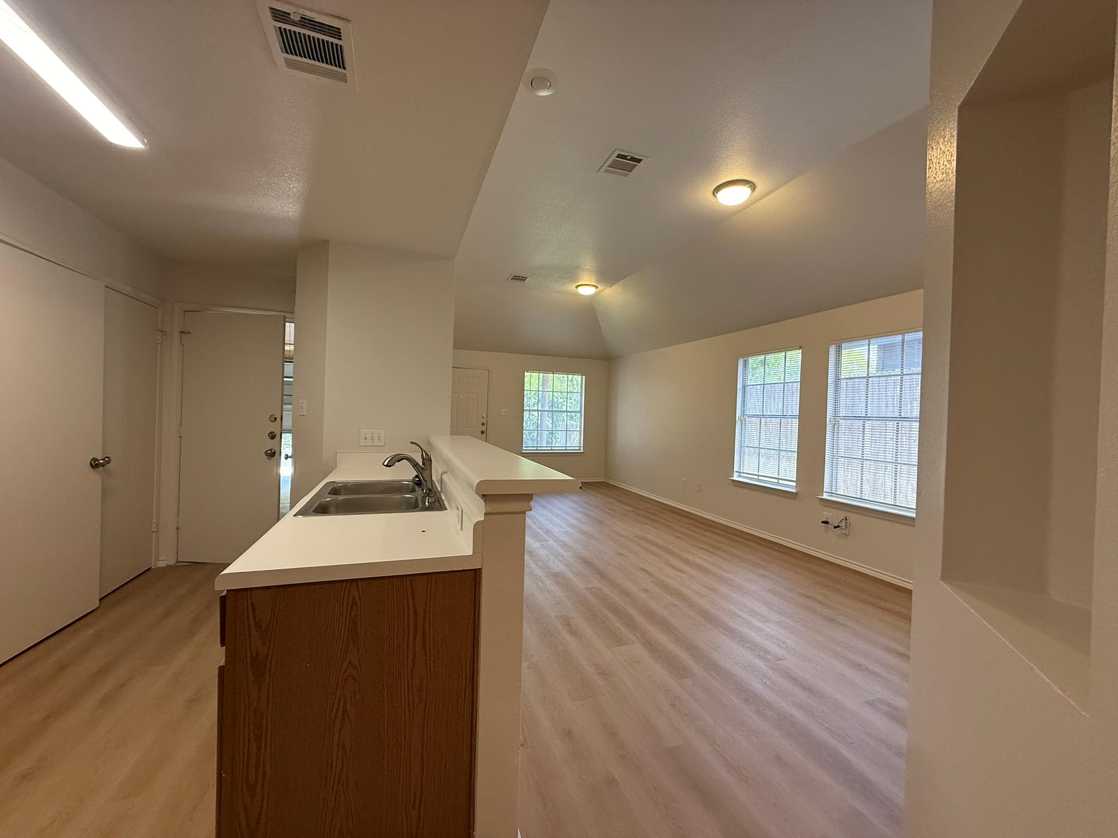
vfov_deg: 85.7
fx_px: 452
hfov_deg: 102.1
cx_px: 559
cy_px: 419
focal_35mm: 14
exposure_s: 1/120
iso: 200
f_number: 2.2
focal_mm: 2.22
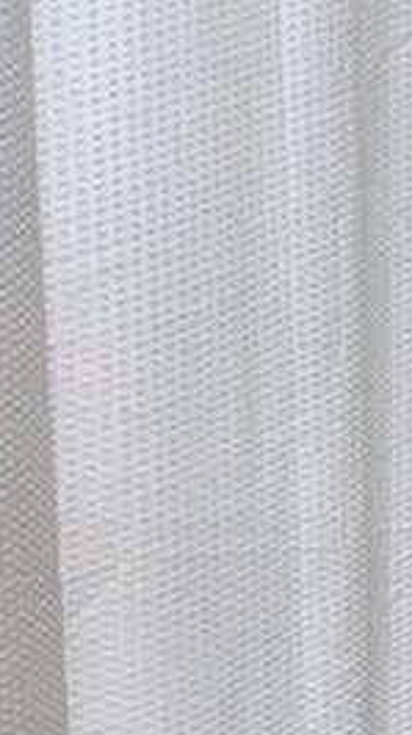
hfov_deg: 8.7
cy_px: 901
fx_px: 2494
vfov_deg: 16.1
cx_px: 951
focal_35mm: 128
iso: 125
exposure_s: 1/60
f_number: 1.8
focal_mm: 4.25
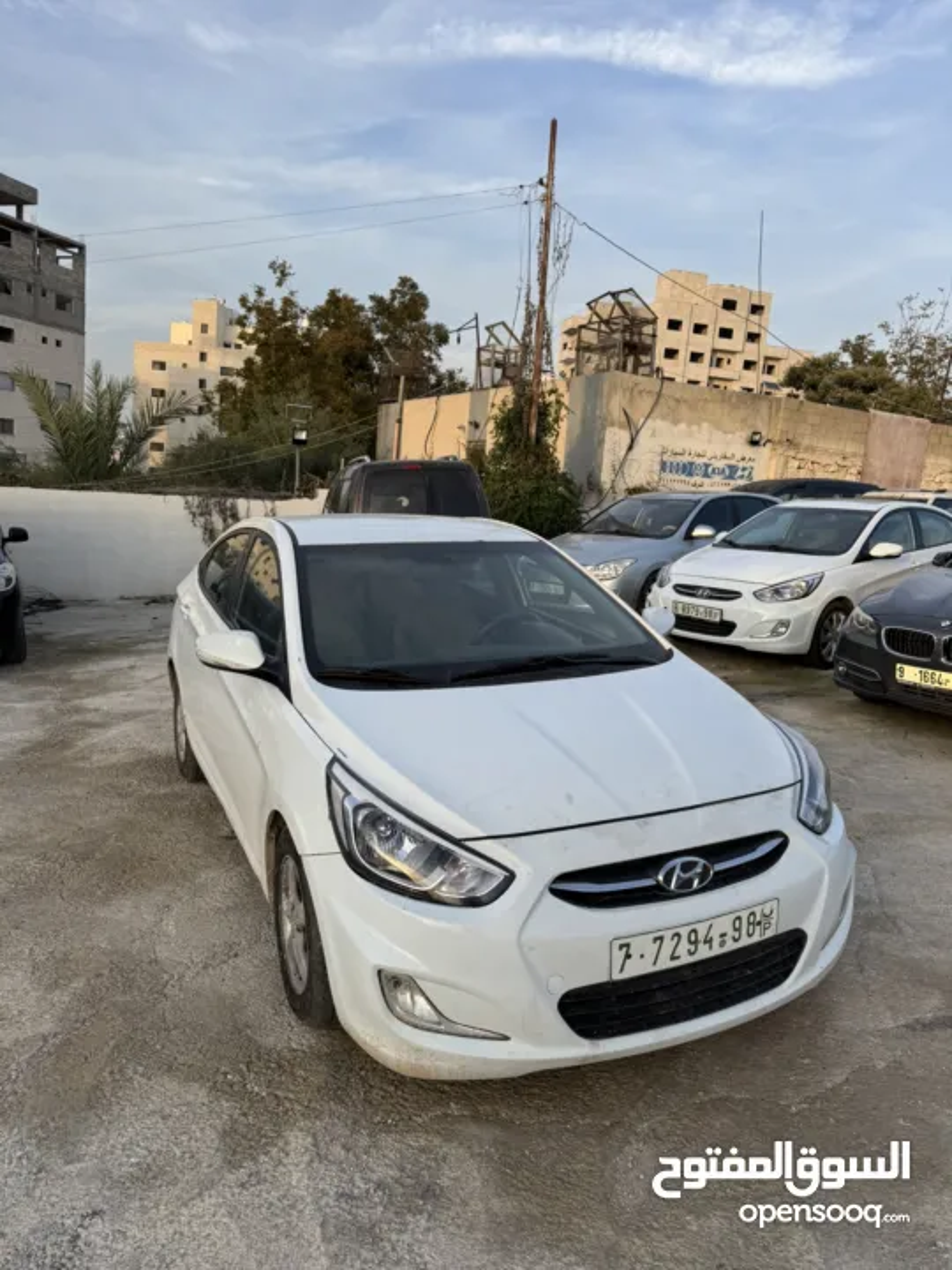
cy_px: 635
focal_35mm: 24
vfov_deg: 71.6
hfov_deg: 56.8
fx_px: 880
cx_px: 476
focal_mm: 6.76
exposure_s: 1/1094
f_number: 1.78
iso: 80
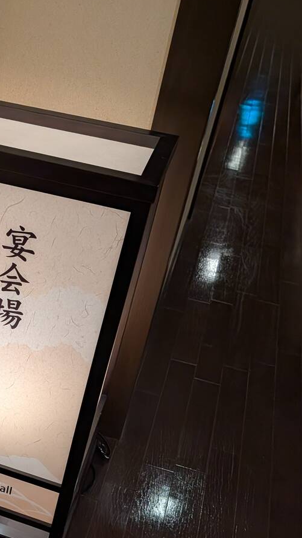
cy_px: 368
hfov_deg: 23.7
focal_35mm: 47
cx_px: -37
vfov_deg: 43.0
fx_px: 669
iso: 330
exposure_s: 1/296
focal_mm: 6.9
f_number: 1.68
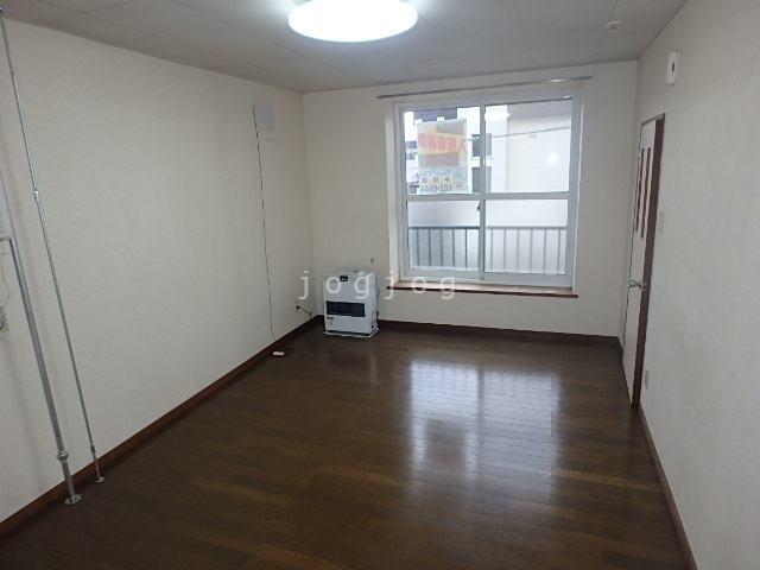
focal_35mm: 21
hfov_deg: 79.0
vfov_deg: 63.4
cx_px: 380
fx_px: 461
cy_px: 285
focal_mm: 3.7
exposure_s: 1/60
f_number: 3.5
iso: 160
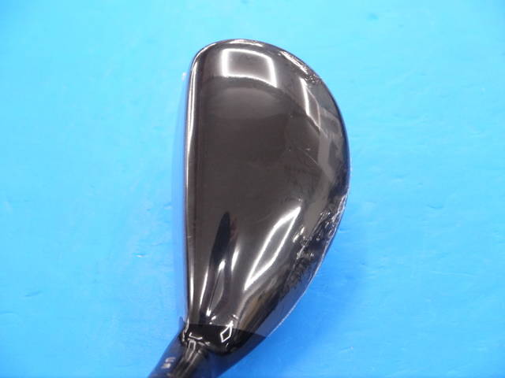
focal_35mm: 84
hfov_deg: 23.3
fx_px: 1225
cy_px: 189
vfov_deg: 17.6
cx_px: 252
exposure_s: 1/80
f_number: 5.6
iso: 800
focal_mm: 42
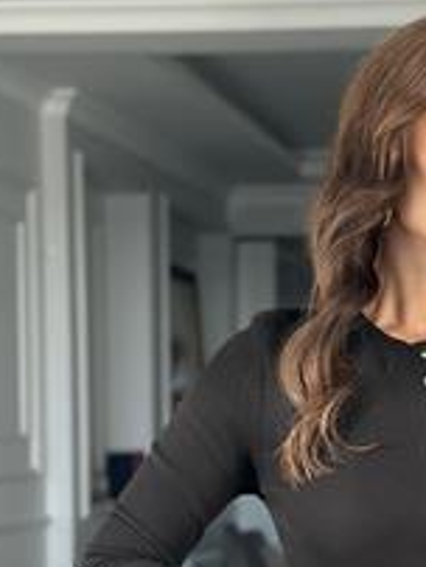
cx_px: 468
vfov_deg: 16.1
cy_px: 573
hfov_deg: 12.2
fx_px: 1965
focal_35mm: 120
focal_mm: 6.86
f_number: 1.78
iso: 80
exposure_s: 1/211
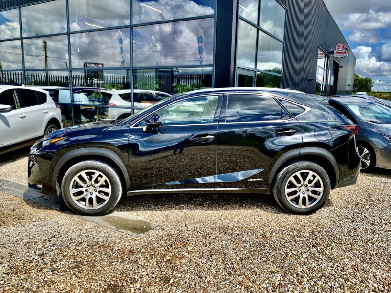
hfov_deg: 67.3
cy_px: 146
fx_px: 294
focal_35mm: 26
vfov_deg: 53.1
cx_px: 196
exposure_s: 1/1927
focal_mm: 4.25
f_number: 1.8
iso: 32
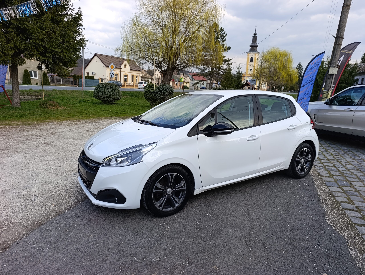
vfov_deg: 59.0
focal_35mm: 23
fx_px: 243
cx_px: 182
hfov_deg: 73.8
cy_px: 138
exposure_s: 1/304
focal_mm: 6.14
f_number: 1.6
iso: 50
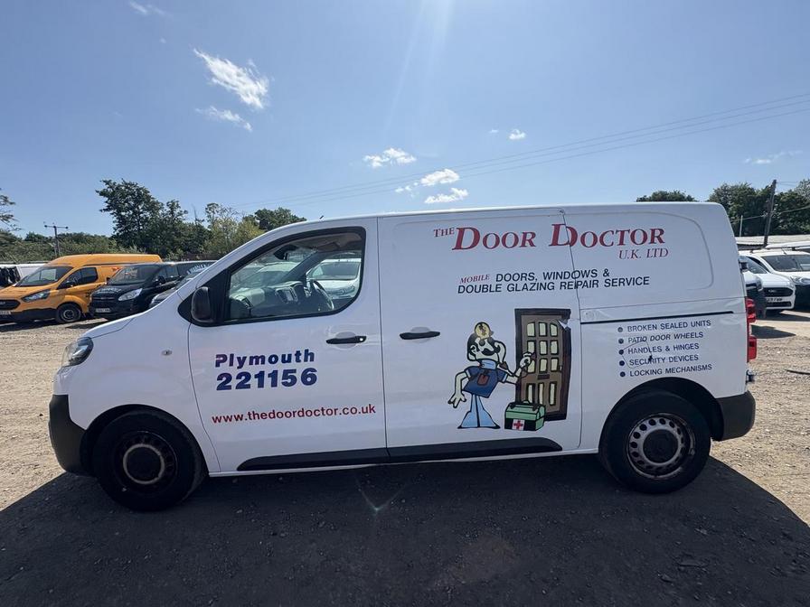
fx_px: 328
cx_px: 405
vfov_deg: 85.7
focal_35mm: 14
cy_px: 304
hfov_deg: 102.1
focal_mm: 2.22
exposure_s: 1/1709
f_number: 2.2
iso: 40
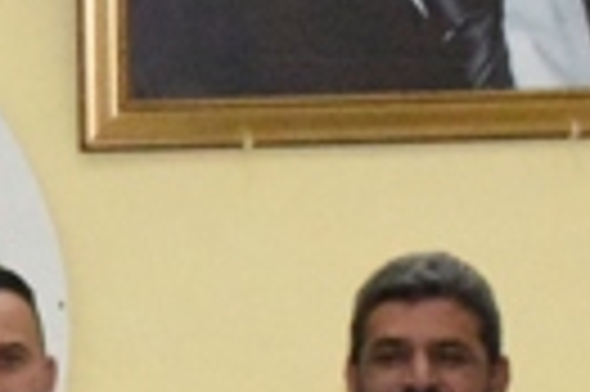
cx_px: -410
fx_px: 3847
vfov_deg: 5.8
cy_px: 502
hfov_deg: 8.5
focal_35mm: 235
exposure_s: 1/250
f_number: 11
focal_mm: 30
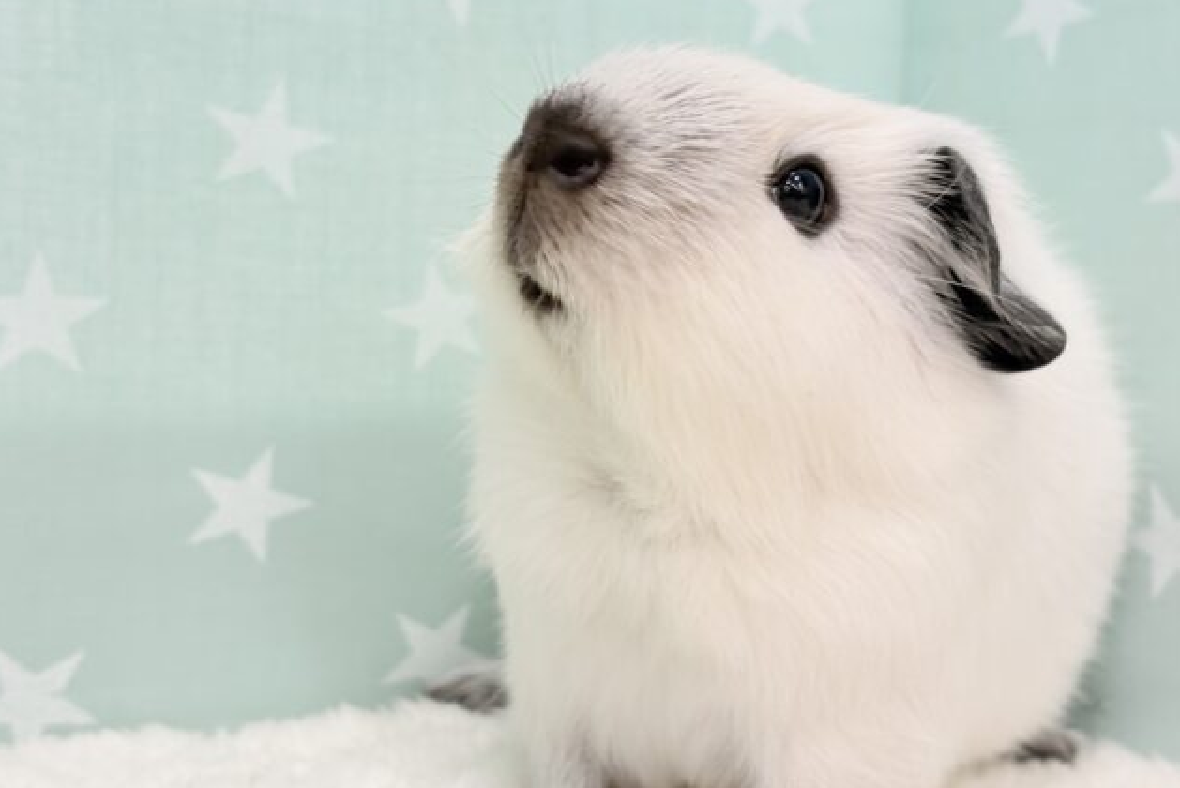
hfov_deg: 36.2
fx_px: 1804
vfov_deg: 24.6
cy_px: 371
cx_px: 591
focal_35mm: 55
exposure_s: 1/50
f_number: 1.6
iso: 50
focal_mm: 5.96
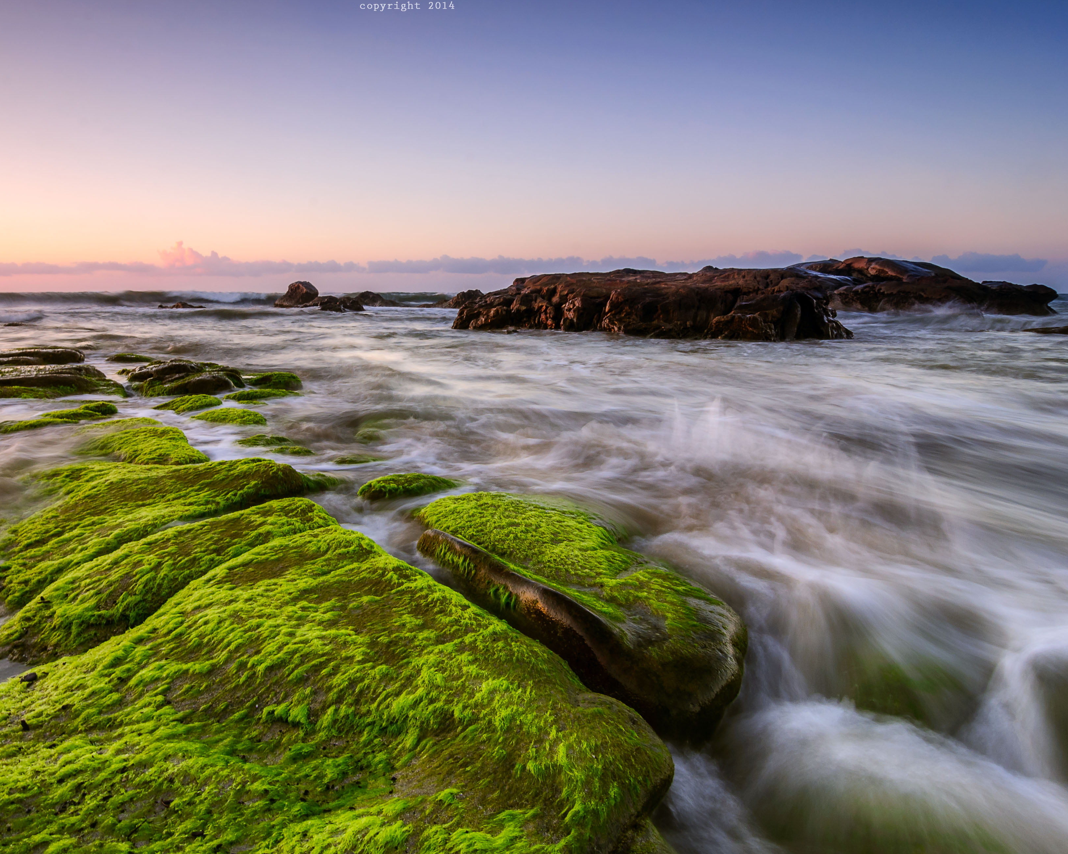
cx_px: 411
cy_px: 430
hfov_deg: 74.0
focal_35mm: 22
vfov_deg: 63.1
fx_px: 695
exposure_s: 1/2
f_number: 16
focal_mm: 12
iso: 100
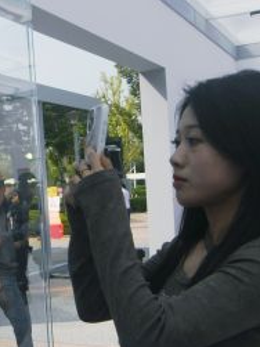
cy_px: 272
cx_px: -3
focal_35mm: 55
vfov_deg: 34.0
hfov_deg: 25.2
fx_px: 551
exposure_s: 1/250
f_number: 8
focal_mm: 14
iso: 80
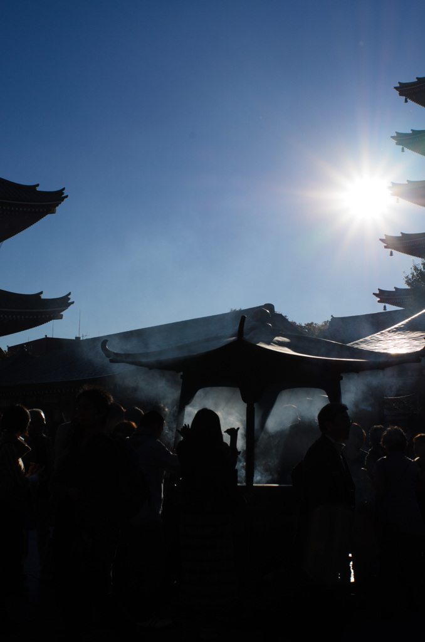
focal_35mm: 42
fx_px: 747
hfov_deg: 31.7
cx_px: 212
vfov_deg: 46.5
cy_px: 321
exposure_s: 1/2000
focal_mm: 28
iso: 400
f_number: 11
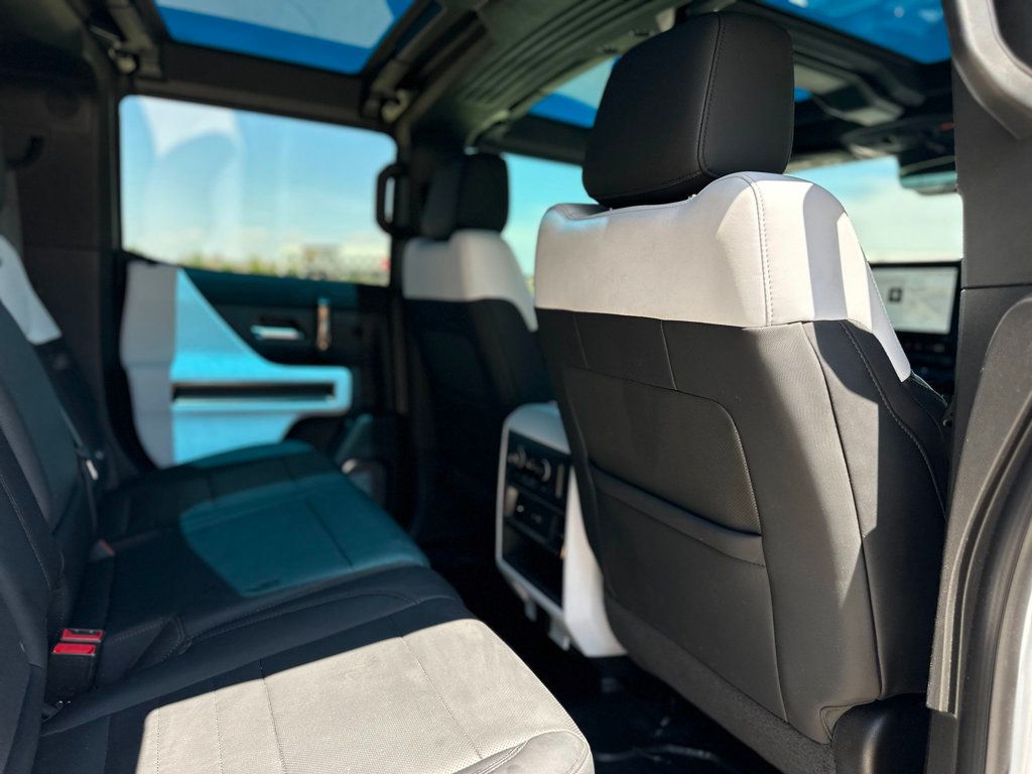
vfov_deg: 56.8
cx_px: 516
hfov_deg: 71.6
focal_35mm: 24
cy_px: 387
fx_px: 716
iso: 80
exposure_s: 1/962
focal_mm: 6.86
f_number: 1.78
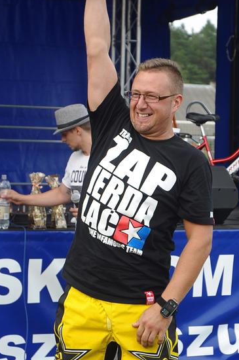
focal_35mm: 151
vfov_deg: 13.6
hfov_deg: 9.1
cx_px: 146
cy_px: 146
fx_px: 1506
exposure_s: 1/320
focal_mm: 65
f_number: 4.5
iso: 400
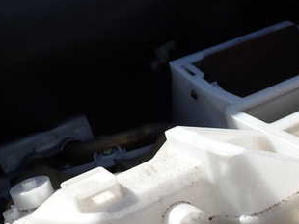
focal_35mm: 58
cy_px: 143
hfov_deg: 32.9
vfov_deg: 25.2
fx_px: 501
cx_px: 201
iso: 100
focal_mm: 5.4
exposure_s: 1/640
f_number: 3.2
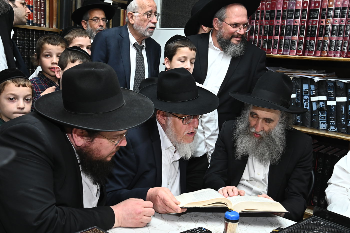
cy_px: 116
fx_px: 408
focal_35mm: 42
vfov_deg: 31.8
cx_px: 175
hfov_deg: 46.4
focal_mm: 42
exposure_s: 1/200
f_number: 9
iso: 2000
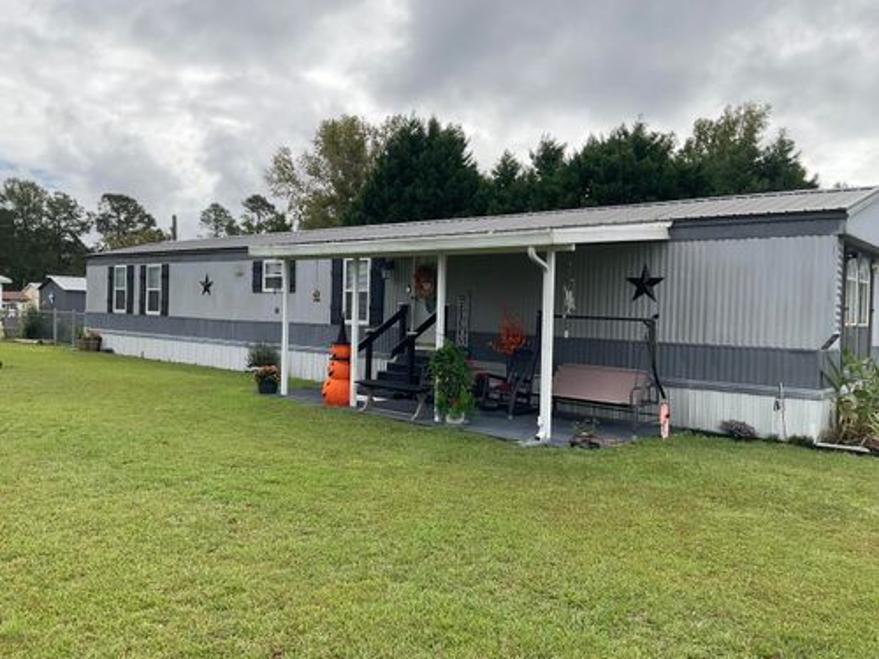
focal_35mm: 29
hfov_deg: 61.7
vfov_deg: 48.2
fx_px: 736
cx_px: 440
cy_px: 330
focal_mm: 3
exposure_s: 1/1311
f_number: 1.8
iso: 16
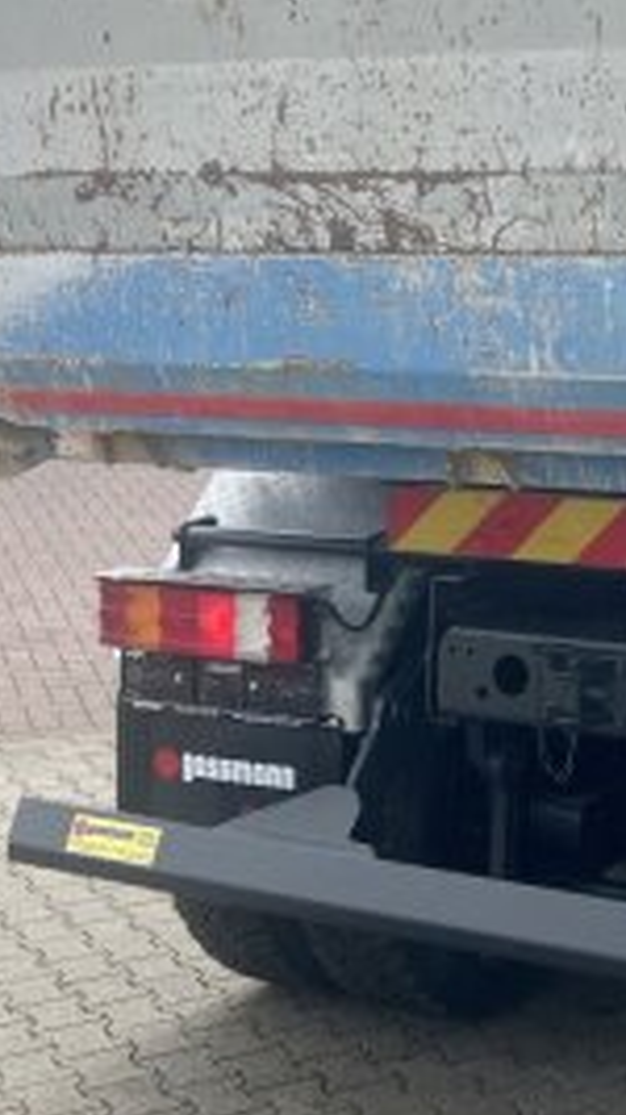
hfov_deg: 16.8
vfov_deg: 30.4
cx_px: 780
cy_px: 259
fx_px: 2009
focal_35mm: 68
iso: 50
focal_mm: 5.7
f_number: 1.5
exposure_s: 1/1934
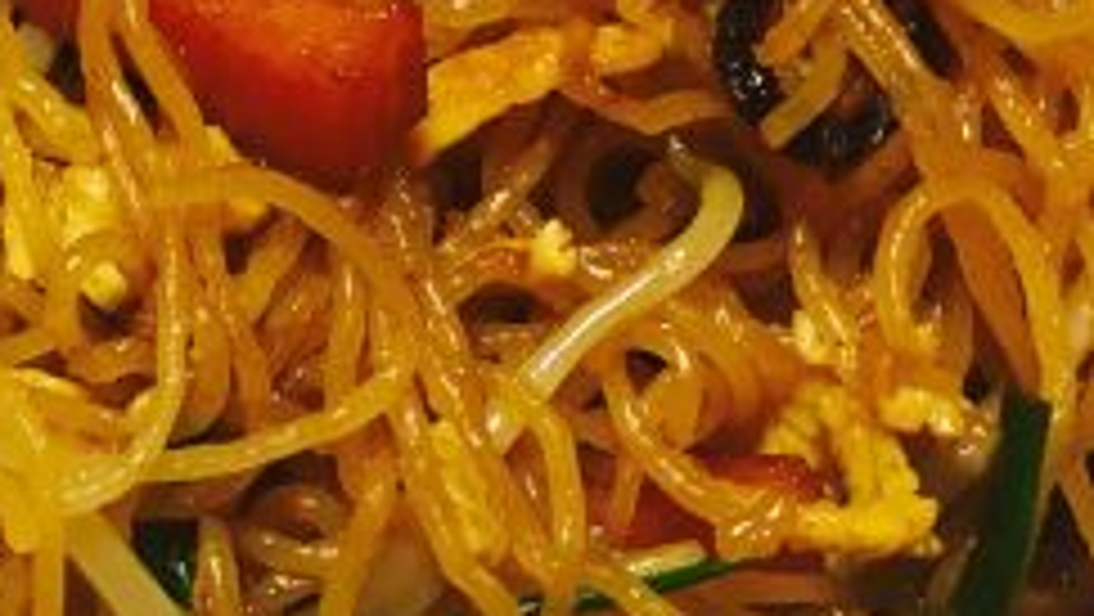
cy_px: 52
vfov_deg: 13.2
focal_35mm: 91
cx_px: 77
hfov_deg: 22.7
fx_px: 2641
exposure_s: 1/33
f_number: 2.2
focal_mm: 4.15
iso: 80
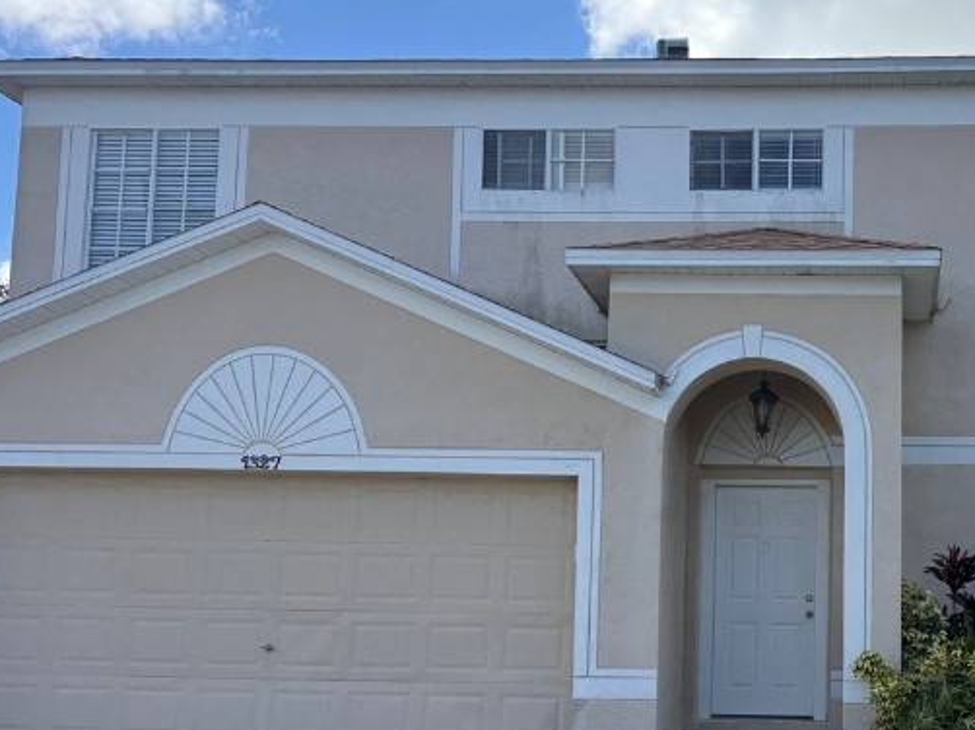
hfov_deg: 37.5
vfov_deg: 29.4
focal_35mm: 49
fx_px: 1379
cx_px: 783
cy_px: 511
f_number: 1.78
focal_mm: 6.76
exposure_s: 1/4405
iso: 100
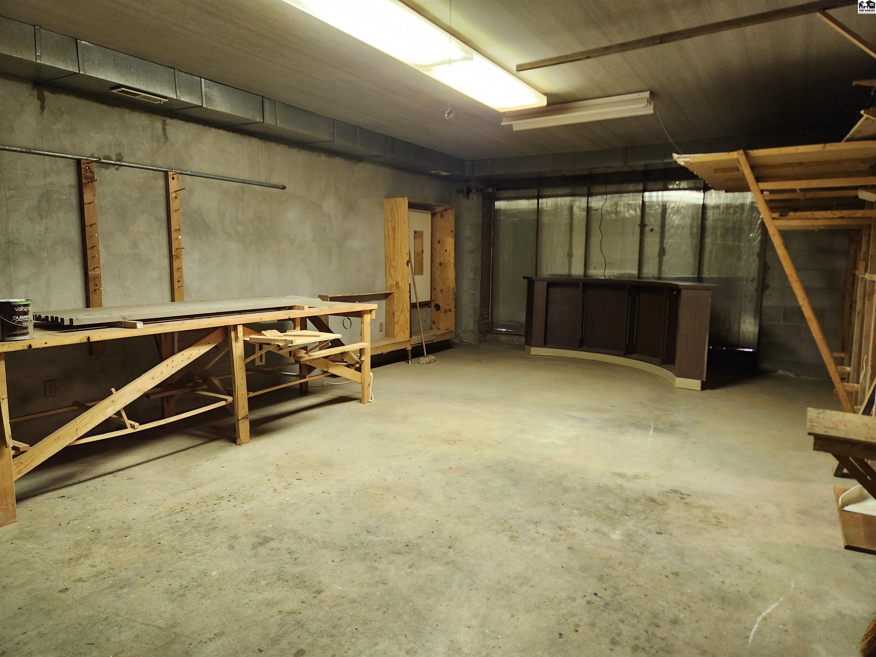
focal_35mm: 23
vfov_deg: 58.9
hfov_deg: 73.9
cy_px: 328
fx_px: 582
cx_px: 438
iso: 400
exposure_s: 1/120
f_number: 1.8
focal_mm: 5.4
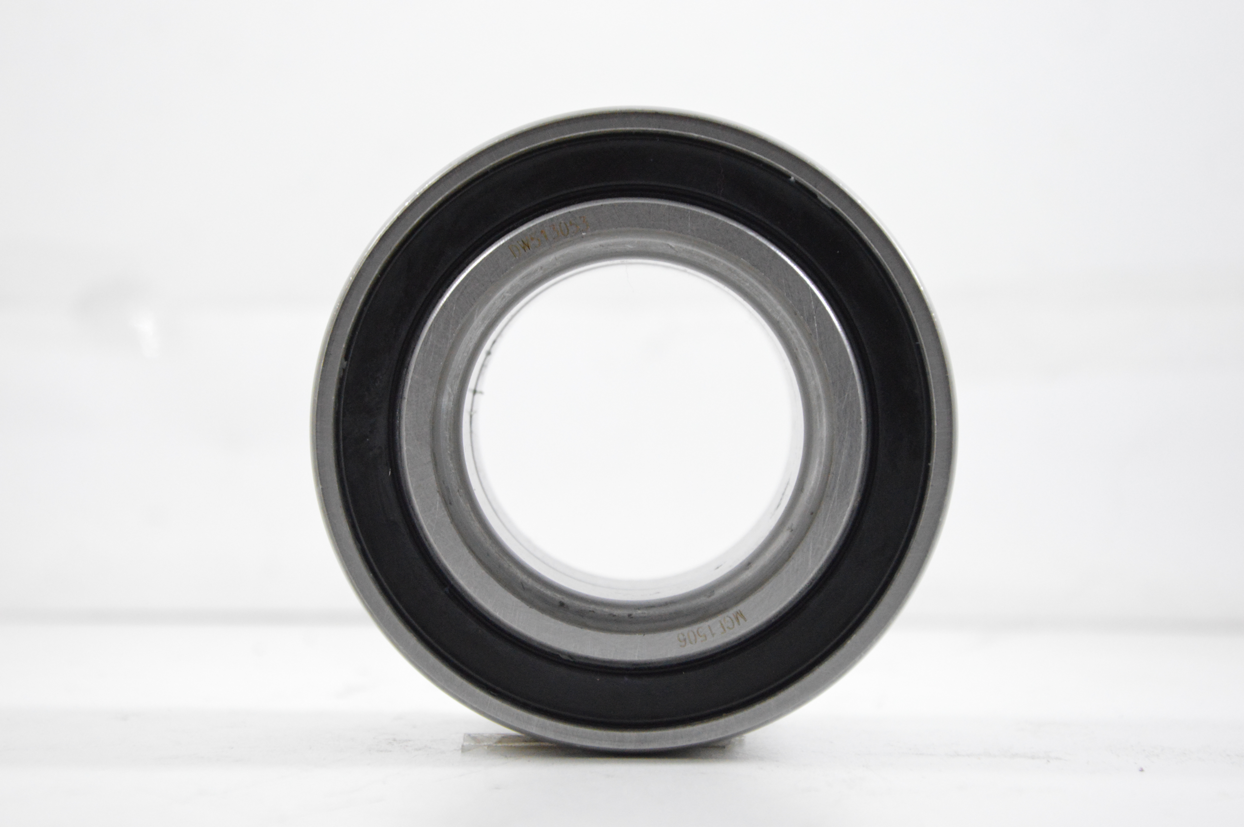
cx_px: 622
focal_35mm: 105
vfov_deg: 13.0
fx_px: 3625
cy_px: 414
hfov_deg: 19.5
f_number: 7.1
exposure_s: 1/100
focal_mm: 70
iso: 3200
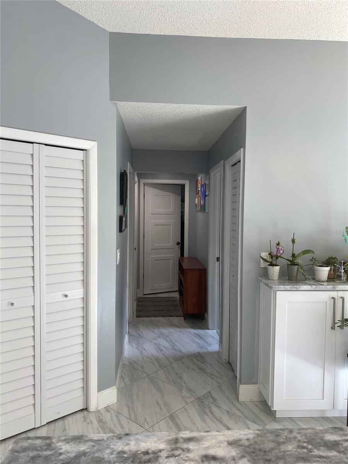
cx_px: 174
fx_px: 349
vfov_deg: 67.3
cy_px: 232
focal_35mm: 26
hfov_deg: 53.1
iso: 64
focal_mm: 4.25
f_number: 1.8
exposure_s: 1/120
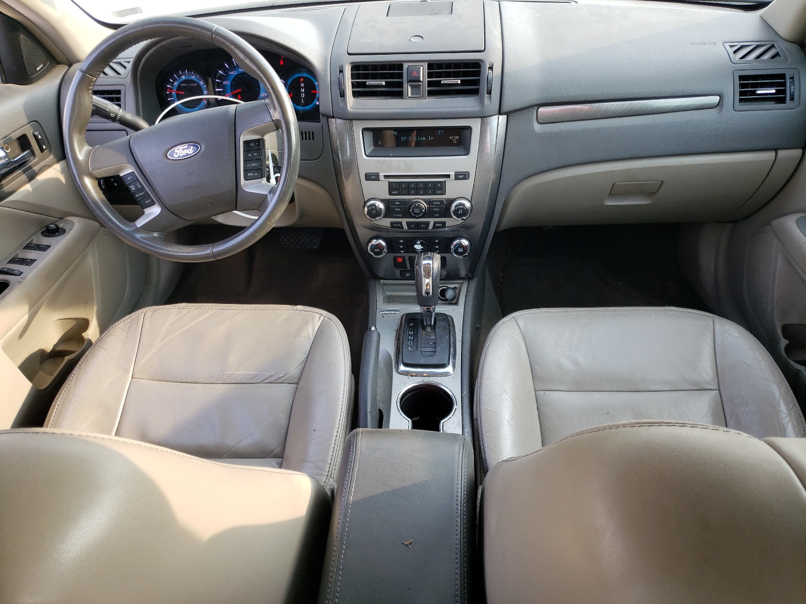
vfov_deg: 53.1
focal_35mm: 26
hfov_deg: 67.3
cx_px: 403
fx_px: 605
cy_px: 302
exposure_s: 1/135
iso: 50
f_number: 1.5
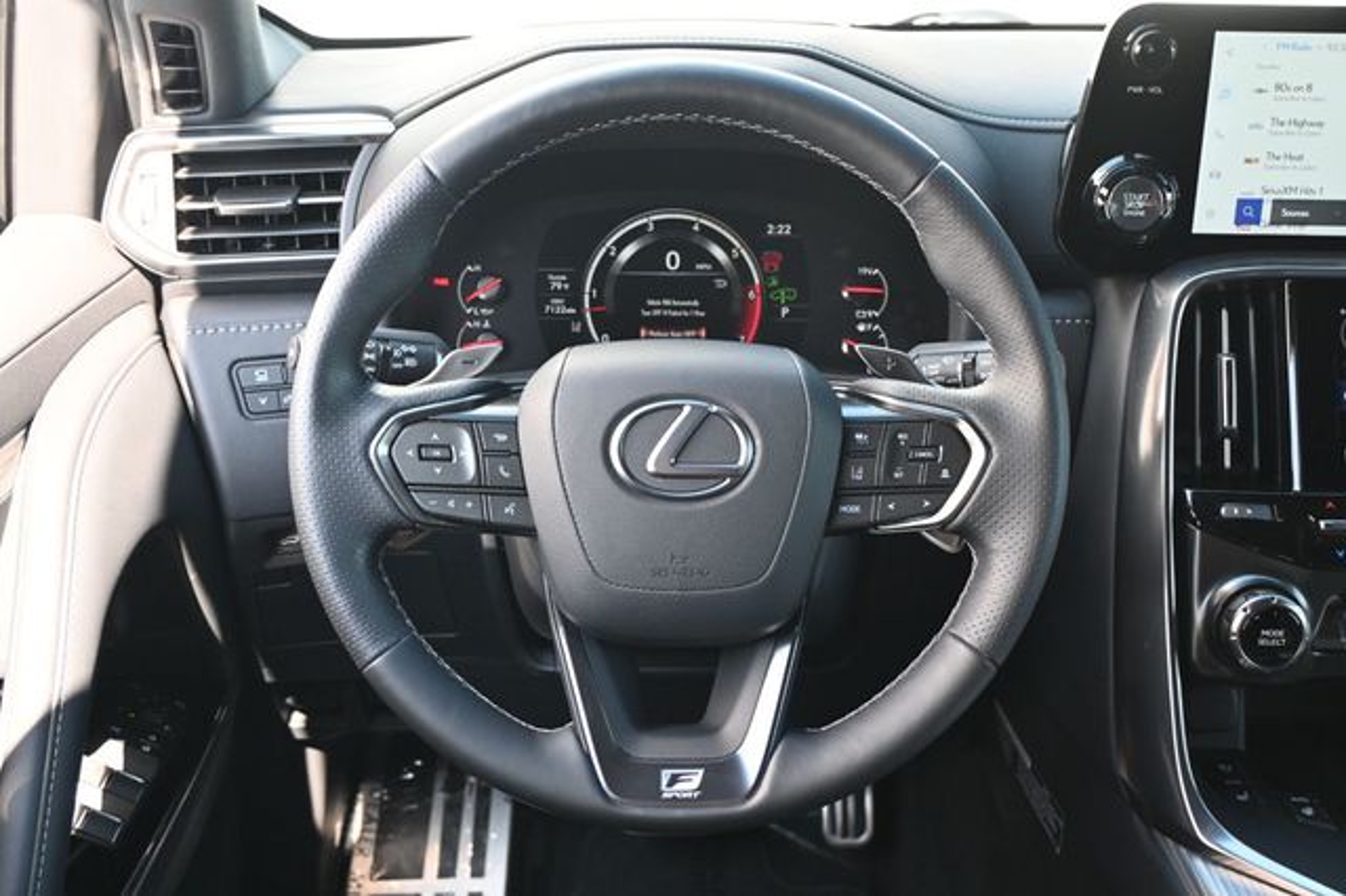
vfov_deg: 32.4
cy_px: 448
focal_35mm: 41
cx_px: 673
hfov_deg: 47.2
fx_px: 1541
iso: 900
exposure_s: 1/125
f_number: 4.5
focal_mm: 27.5
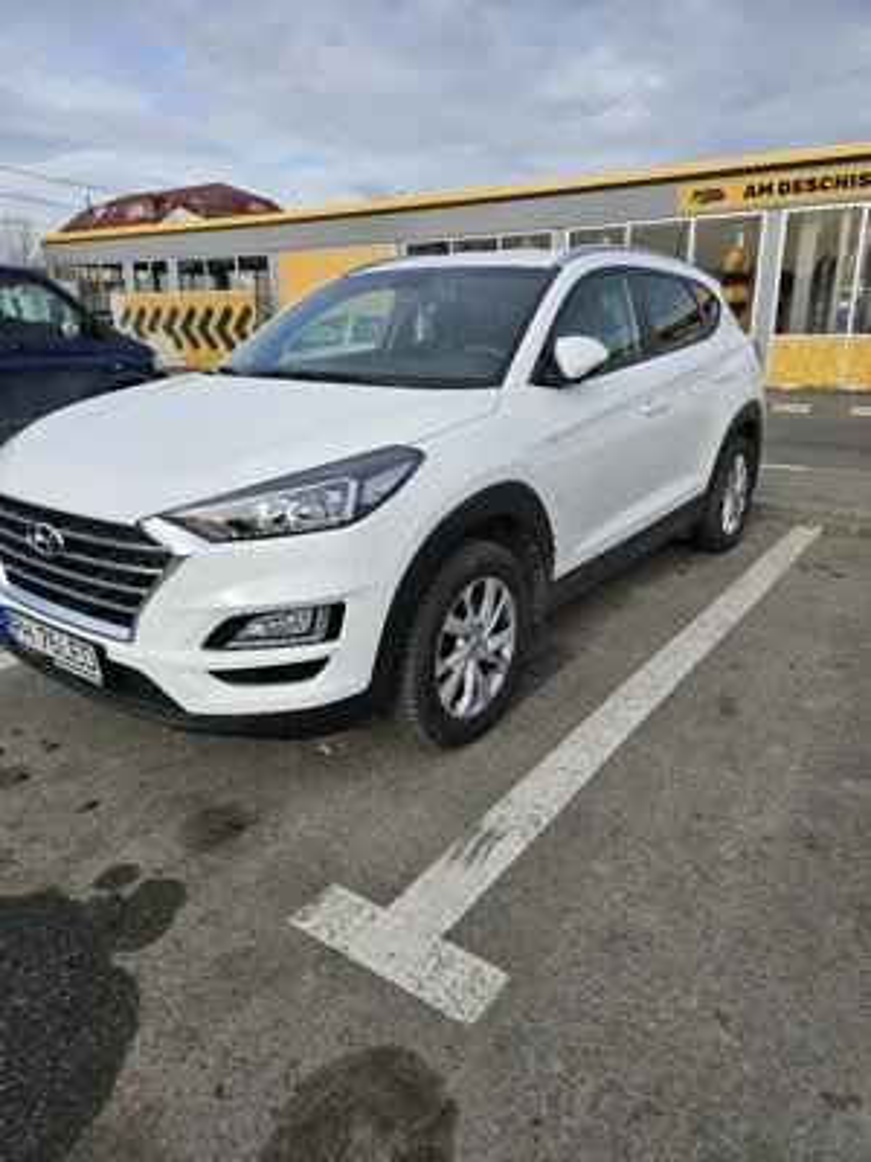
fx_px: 772
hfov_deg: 58.9
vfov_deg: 73.9
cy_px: 581
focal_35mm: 23
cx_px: 436
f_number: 1.7
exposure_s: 1/625
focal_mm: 6.3
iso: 10
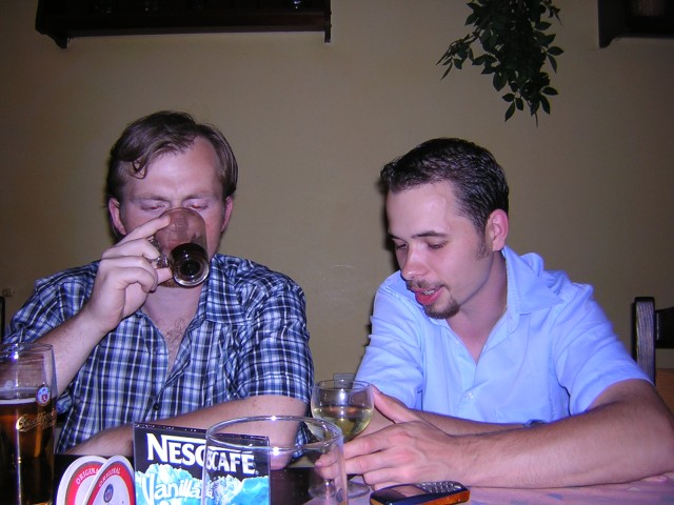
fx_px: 701
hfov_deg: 51.4
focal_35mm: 36
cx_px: 337
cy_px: 252
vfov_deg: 39.7
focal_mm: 4.7
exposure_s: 1/60.1
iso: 100
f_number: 2.6
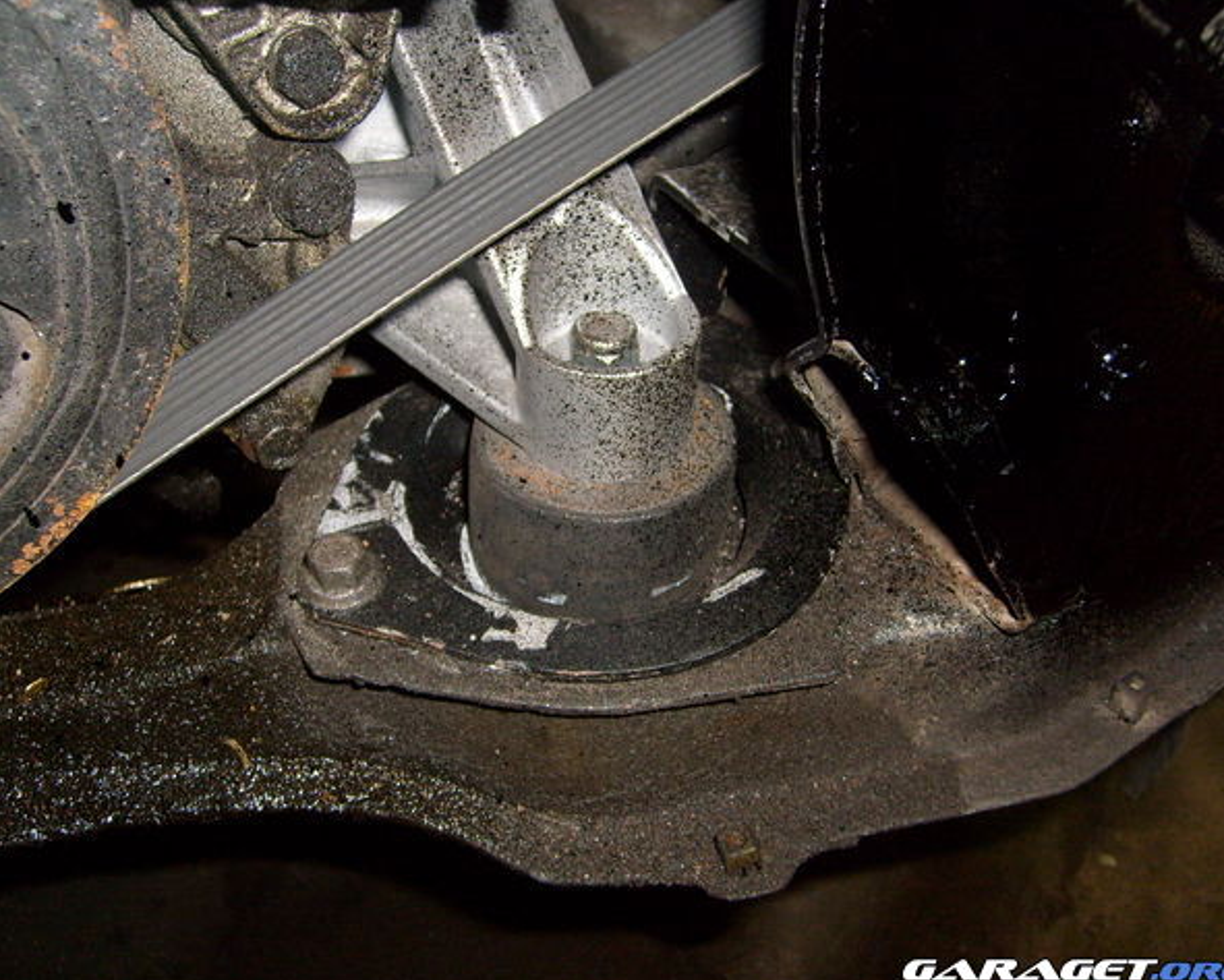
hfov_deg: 49.1
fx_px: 1341
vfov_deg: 40.1
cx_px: 594
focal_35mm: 37
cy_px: 493
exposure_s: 1/45
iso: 100
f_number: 2.8
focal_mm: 5.8
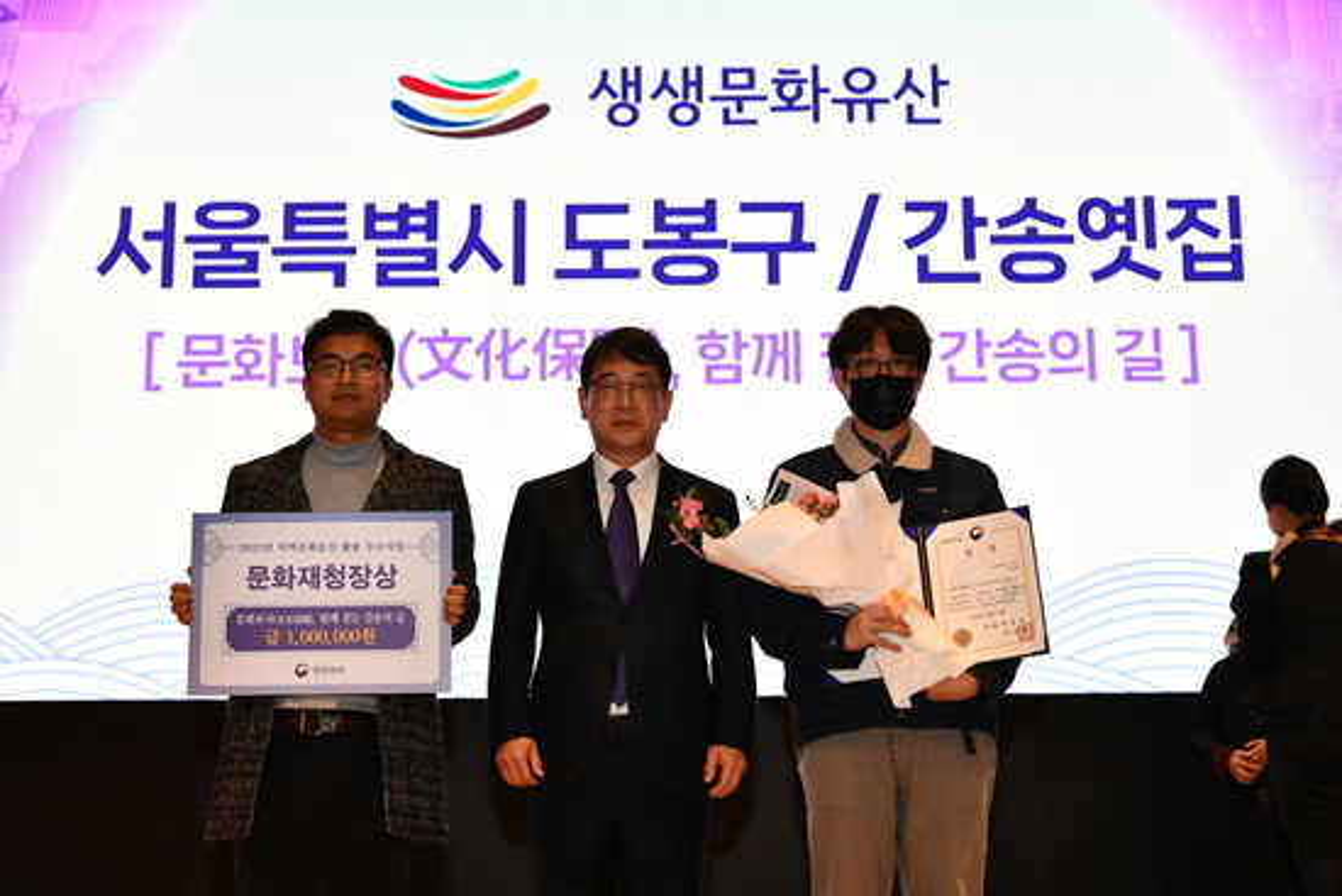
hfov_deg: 38.2
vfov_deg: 26.0
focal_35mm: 52
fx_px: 1939
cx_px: 671
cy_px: 448
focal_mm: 52
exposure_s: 1/160
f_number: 5
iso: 2000
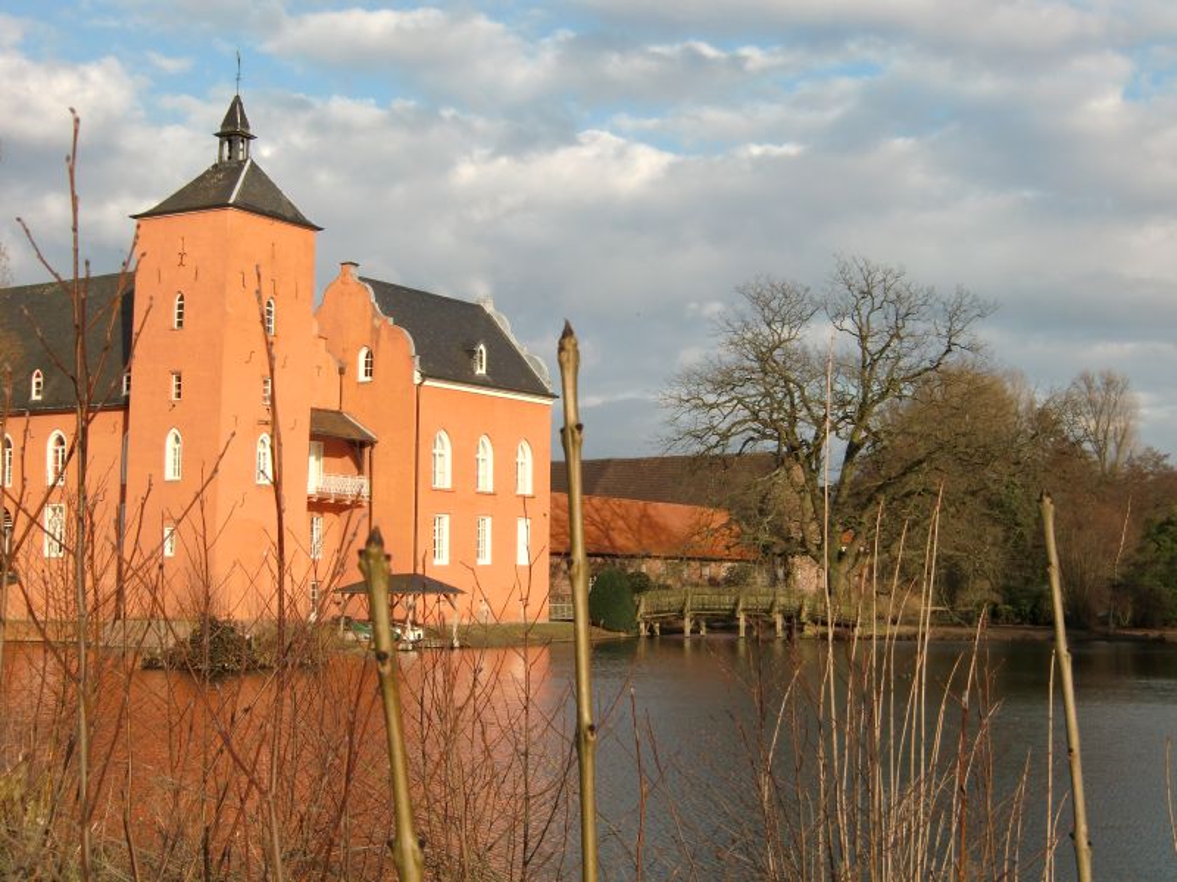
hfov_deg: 40.4
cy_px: 441
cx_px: 588
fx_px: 1598
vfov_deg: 30.9
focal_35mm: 47
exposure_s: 1/640
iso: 64
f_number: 4
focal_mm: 8.4
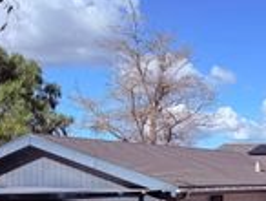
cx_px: 401
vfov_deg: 17.4
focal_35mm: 82
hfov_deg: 20.4
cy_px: 222
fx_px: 631
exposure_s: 1/4975
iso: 80
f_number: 1.78
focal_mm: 6.76
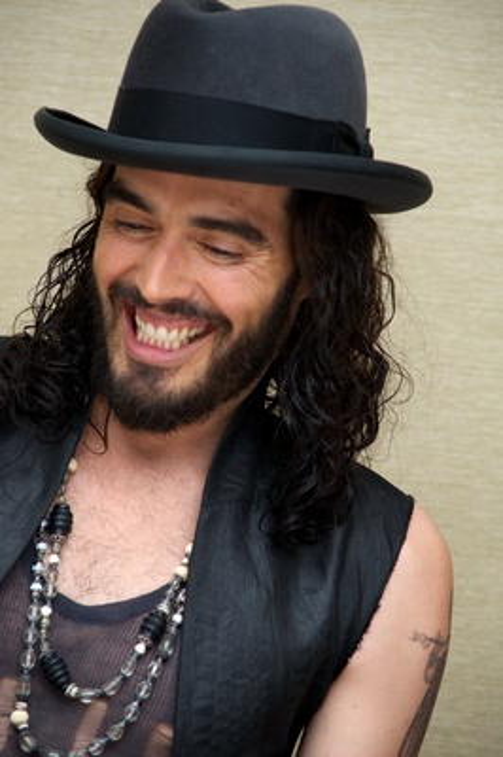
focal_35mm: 185
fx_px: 3884
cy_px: 378
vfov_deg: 11.1
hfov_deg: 7.4
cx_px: 252
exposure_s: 1/100
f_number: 8
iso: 400
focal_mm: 185
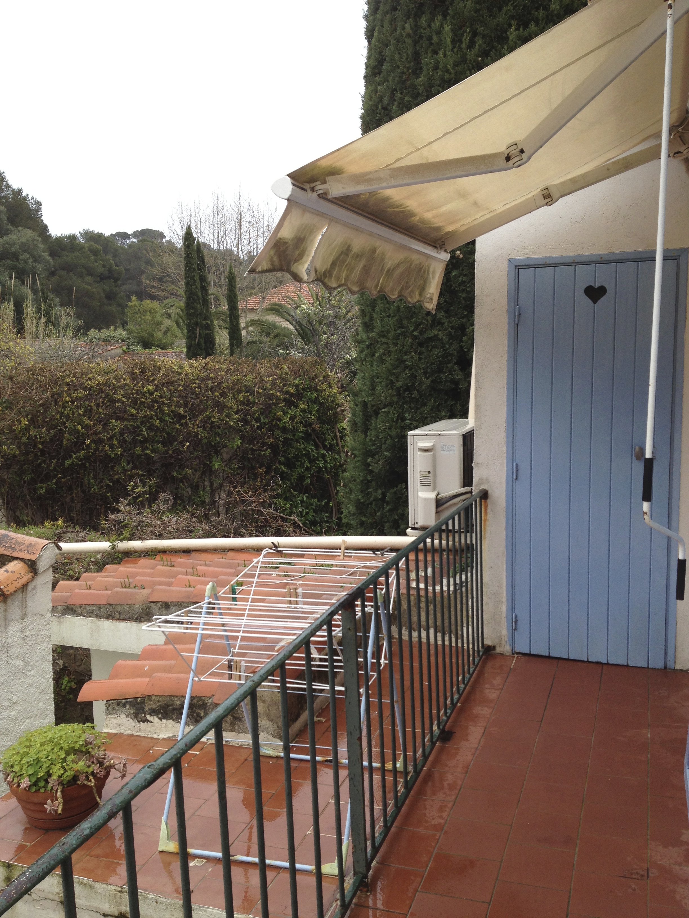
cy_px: 459
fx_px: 929
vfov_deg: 52.6
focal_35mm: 35
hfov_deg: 40.7
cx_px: 344
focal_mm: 4.28
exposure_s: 1/363
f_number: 2.4
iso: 50
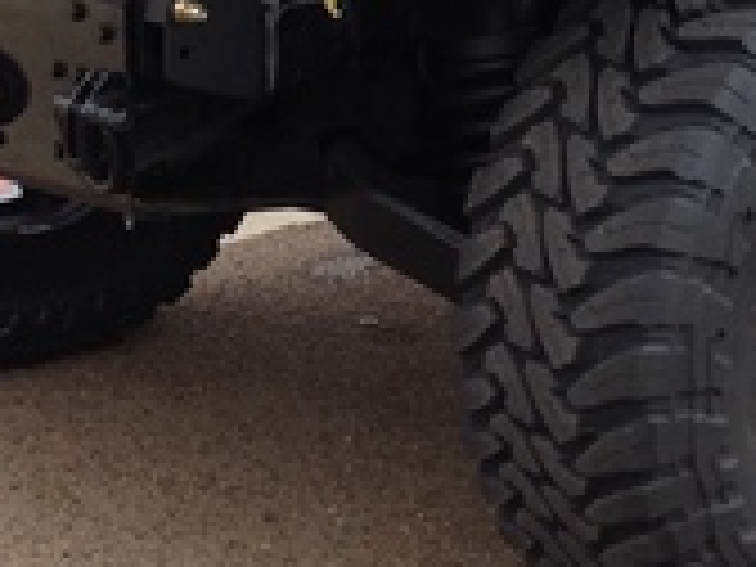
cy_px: 32
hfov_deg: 15.3
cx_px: 824
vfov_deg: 11.7
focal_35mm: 126
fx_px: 2752
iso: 50
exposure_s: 1/531
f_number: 2.4
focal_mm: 4.13
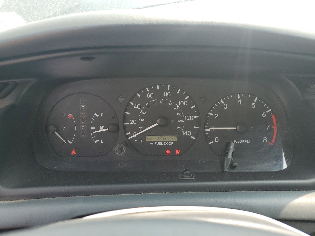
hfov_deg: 67.3
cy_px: 118
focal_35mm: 26
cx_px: 158
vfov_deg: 53.1
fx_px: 237
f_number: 1.5
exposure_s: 1/476
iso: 50
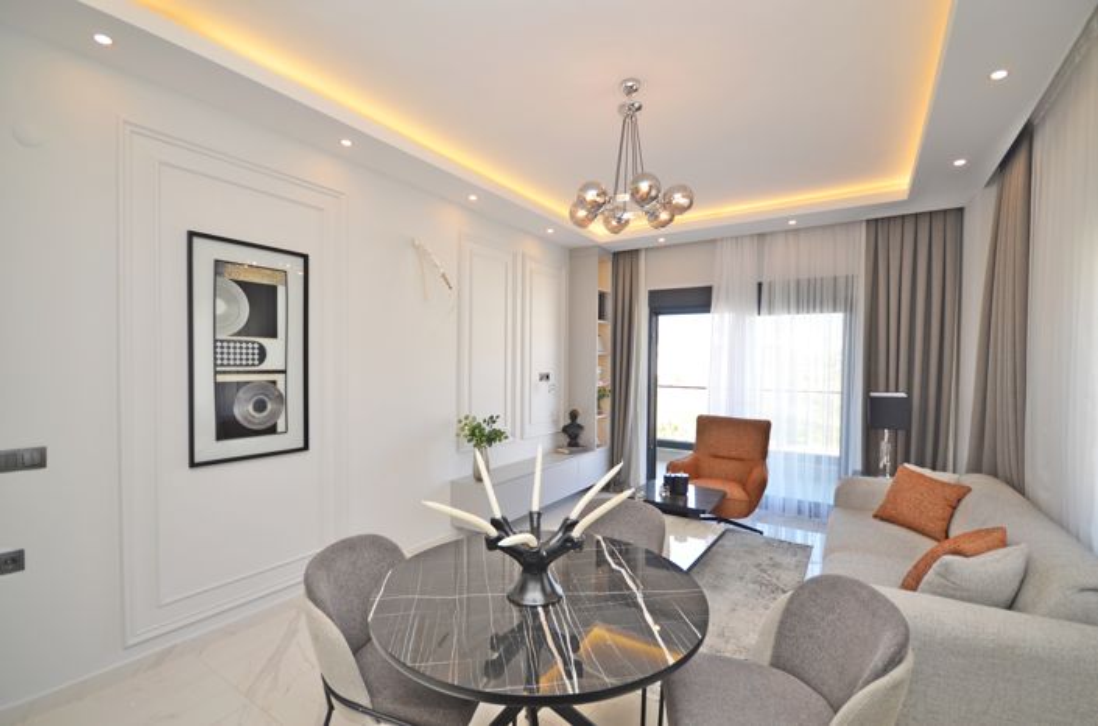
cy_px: 363
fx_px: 456
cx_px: 549
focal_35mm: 15
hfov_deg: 100.5
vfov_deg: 77.0
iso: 200
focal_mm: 10
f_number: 4.5
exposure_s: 1/80
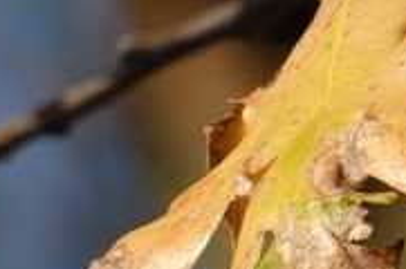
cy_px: 205
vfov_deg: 0.8
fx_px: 19712
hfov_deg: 1.2
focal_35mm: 1751
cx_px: 381
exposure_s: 1/250
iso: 80
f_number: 5.6
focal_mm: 118.5
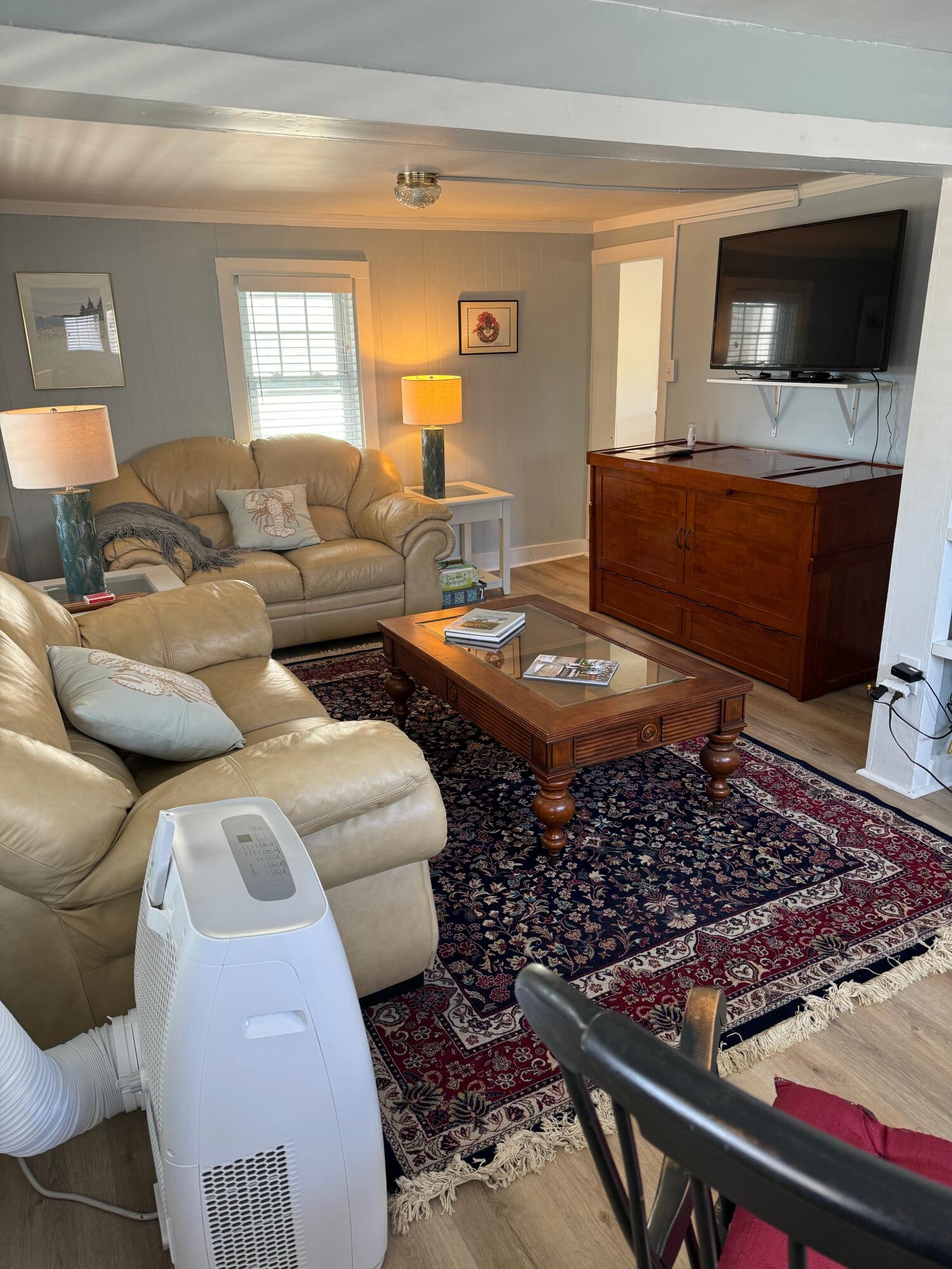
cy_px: 634
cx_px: 476
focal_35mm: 24
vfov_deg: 71.6
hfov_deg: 56.8
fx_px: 880
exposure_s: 1/60
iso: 125
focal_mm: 6.76
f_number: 1.78
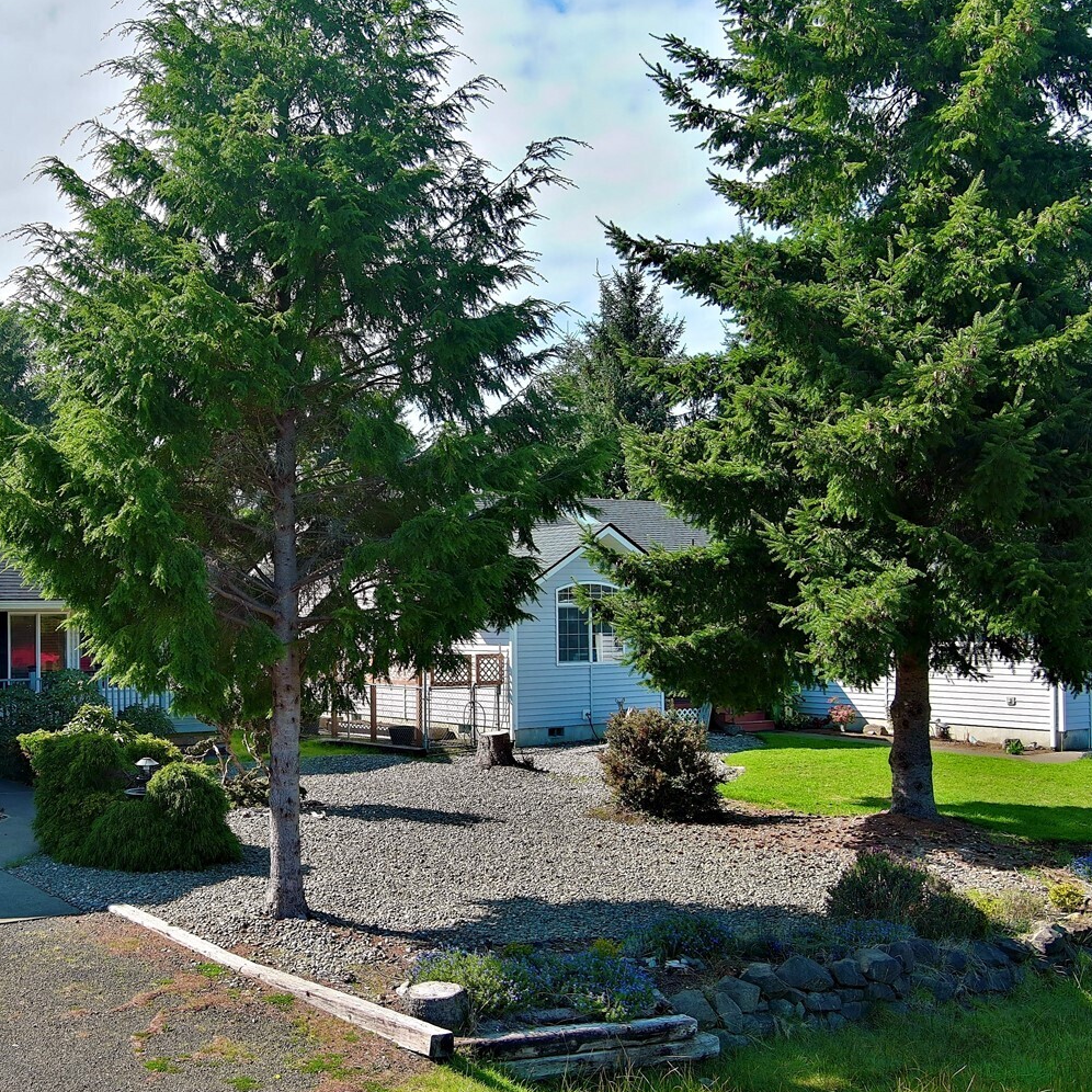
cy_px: 596
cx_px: 245
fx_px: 1499
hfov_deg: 38.8
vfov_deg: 40.0
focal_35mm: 42
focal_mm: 10.57
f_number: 2.8
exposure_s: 1/1101
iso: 100
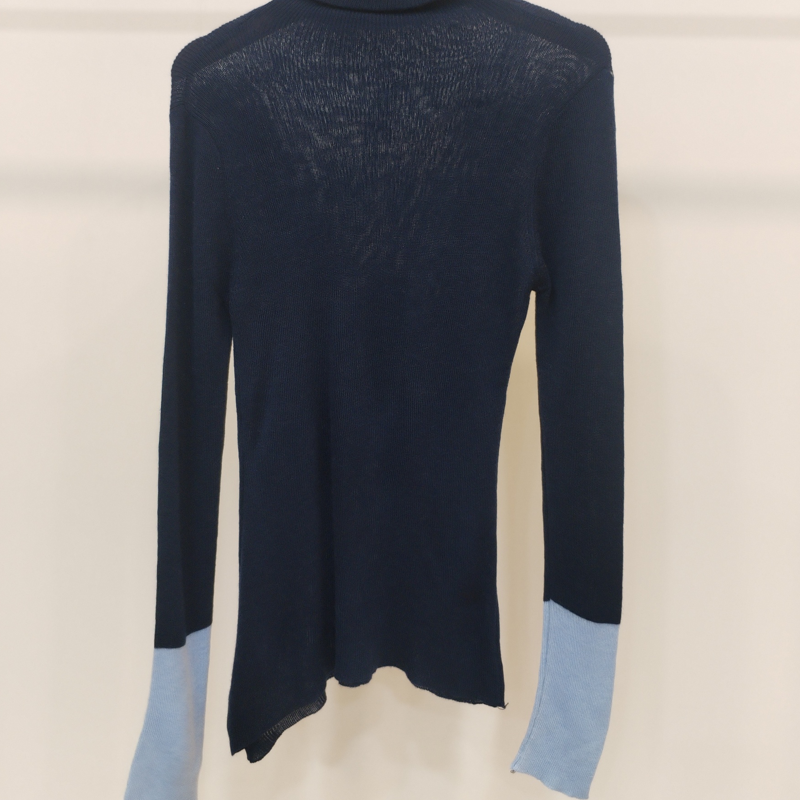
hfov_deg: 47.2
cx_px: 396
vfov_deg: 47.0
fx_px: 915
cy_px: 333
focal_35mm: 35
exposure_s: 1/50
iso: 398
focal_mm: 4.75
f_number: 1.8
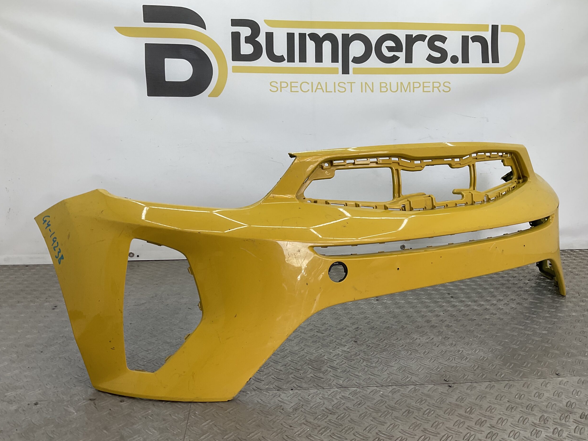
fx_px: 510
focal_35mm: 30
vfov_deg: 46.8
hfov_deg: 60.0
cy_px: 218
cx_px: 298
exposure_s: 1/188
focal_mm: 3
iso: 16
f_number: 1.8
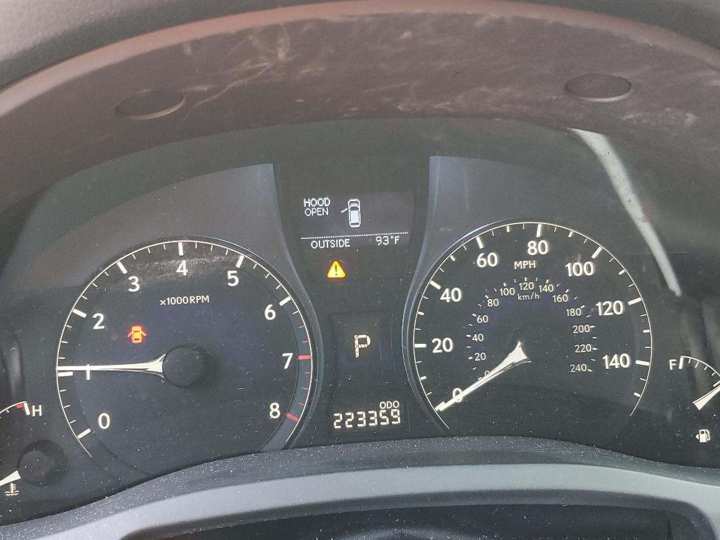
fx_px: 749
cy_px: 305
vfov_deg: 39.6
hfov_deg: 51.4
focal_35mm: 36
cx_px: 362
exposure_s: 1/60.2
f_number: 1.5
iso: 118
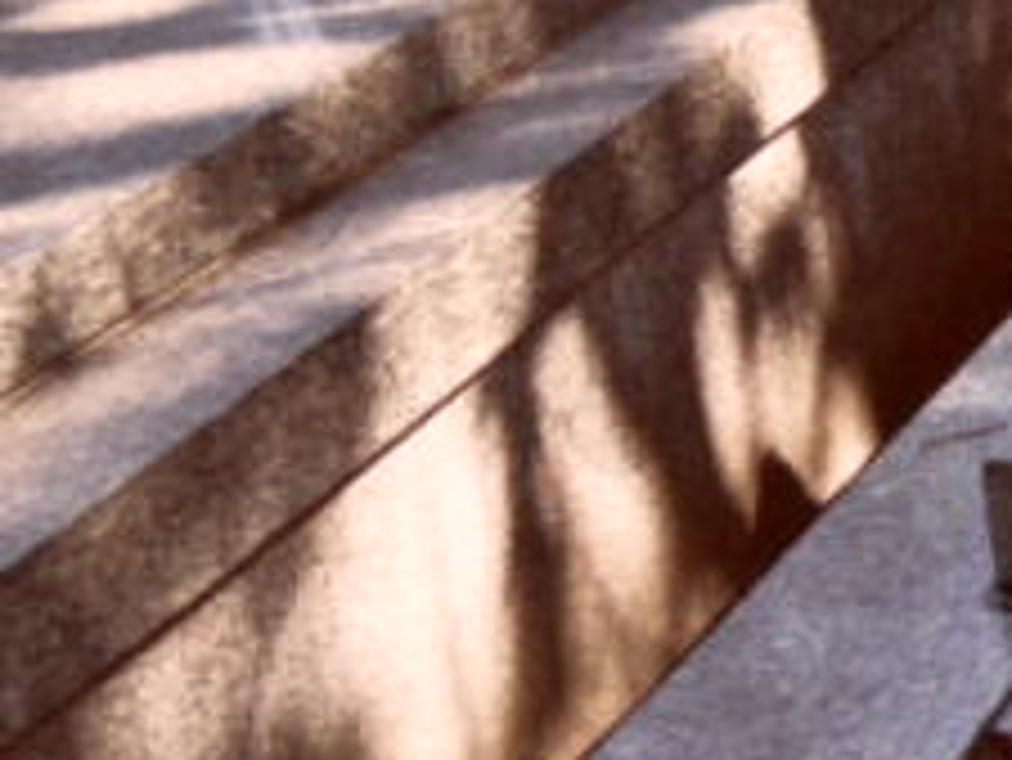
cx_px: 1943
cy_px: -256
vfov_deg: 13.1
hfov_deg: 15.1
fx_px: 3188
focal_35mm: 109
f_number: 3.2
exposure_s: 1/125
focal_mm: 3.9
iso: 80
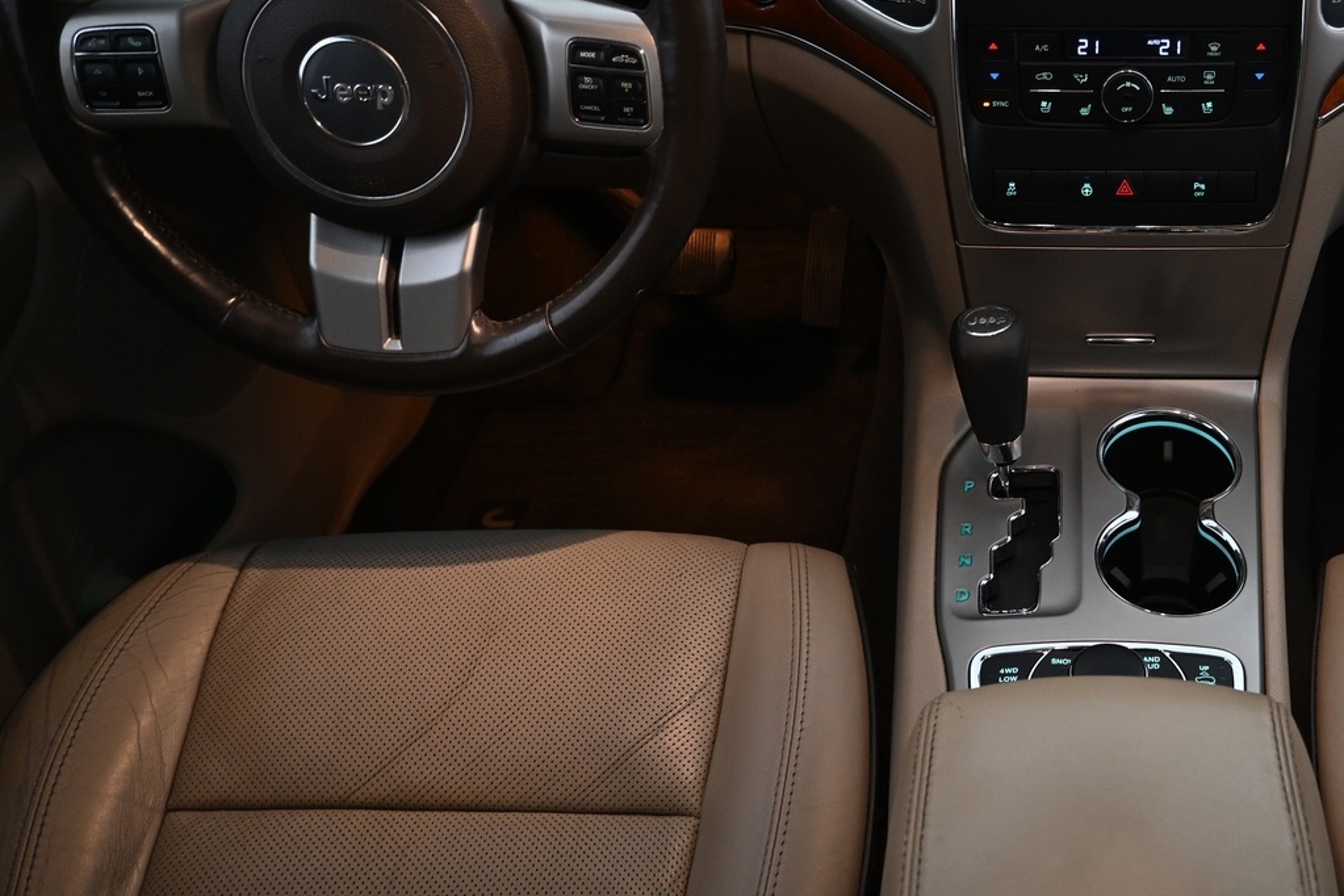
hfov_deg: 48.2
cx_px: 1048
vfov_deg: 34.8
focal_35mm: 38
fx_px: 1419
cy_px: 327
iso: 720
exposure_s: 1/25
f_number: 3.5
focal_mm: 16
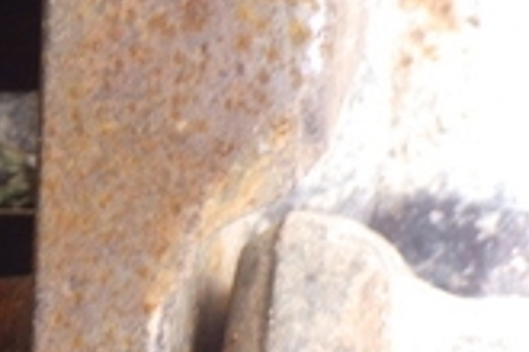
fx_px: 2263
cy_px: 470
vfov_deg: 8.8
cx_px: -135
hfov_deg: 12.9
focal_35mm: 154
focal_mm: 9.1
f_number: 4.4
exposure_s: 1/60
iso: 200
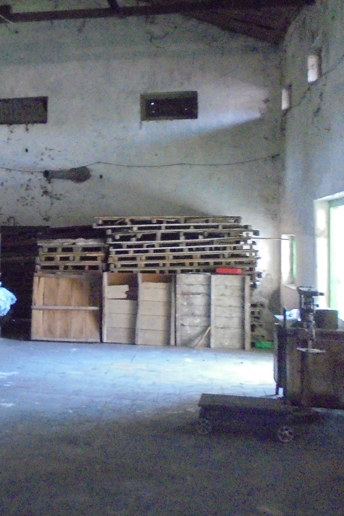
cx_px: -56
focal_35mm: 53
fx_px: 759
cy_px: 204
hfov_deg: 23.6
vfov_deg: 37.4
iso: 800
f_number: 3.5
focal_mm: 4.6
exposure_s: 1/15
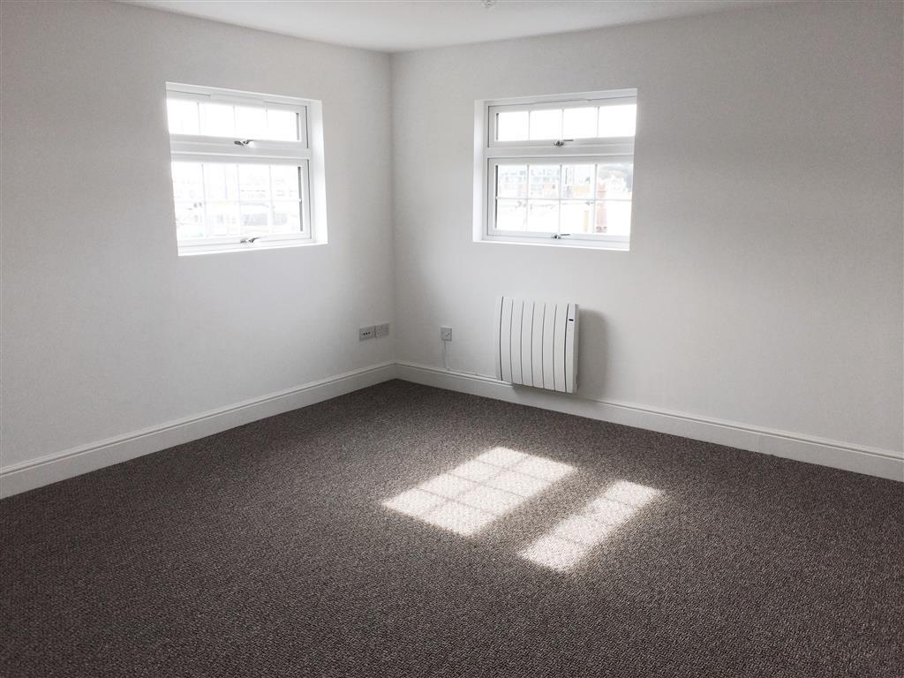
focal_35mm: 29
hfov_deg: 61.7
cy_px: 339
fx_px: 757
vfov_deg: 48.2
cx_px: 452
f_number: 2.2
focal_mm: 4.15
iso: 32
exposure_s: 1/214
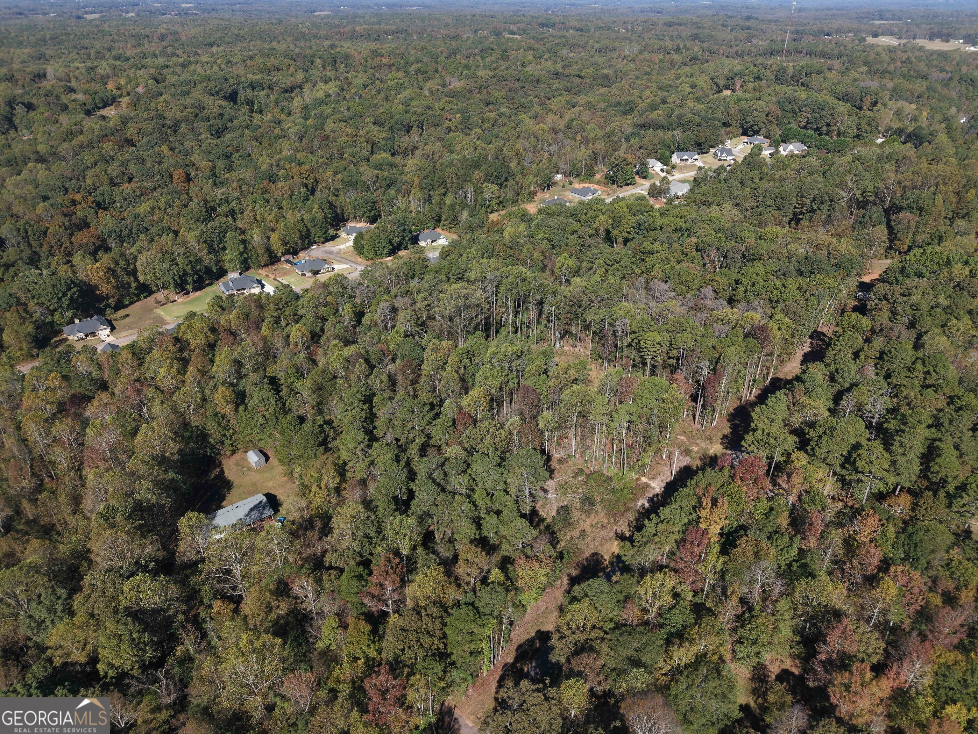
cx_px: 489
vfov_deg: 56.8
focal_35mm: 24
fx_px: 678
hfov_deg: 71.6
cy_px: 367
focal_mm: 8.67
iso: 100
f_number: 1.8
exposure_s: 1/2000
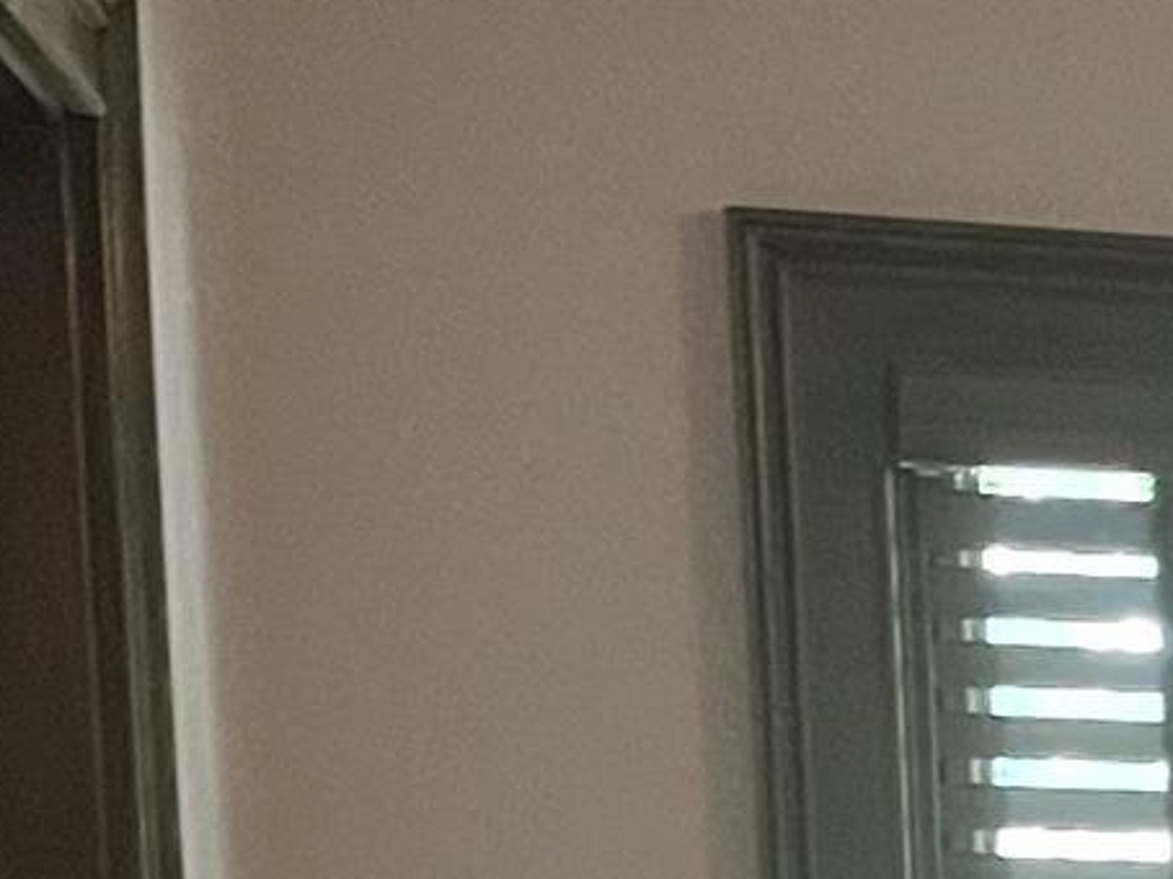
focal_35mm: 176
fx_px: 5961
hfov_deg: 9.5
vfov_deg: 7.8
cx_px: 3165
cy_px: 2133
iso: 500
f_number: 1.6
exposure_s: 1/60
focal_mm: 5.1
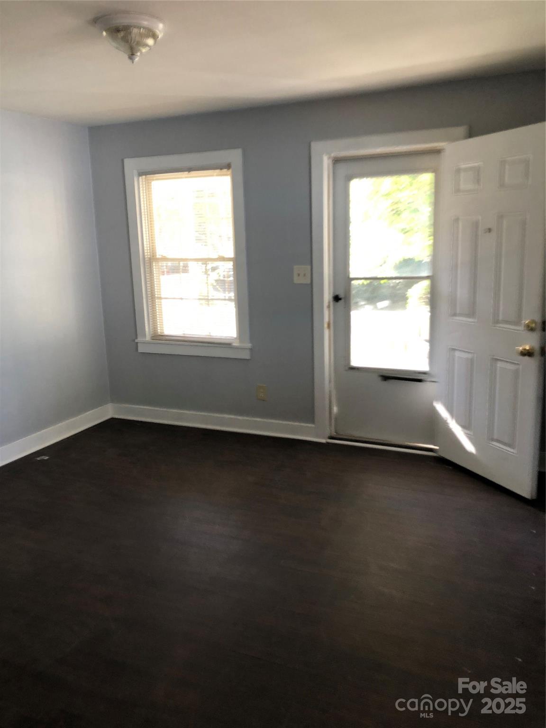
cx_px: 273
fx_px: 589
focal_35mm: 28
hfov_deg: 49.7
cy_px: 364
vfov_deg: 63.4
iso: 32
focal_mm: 3.99
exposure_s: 1/30
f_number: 1.8
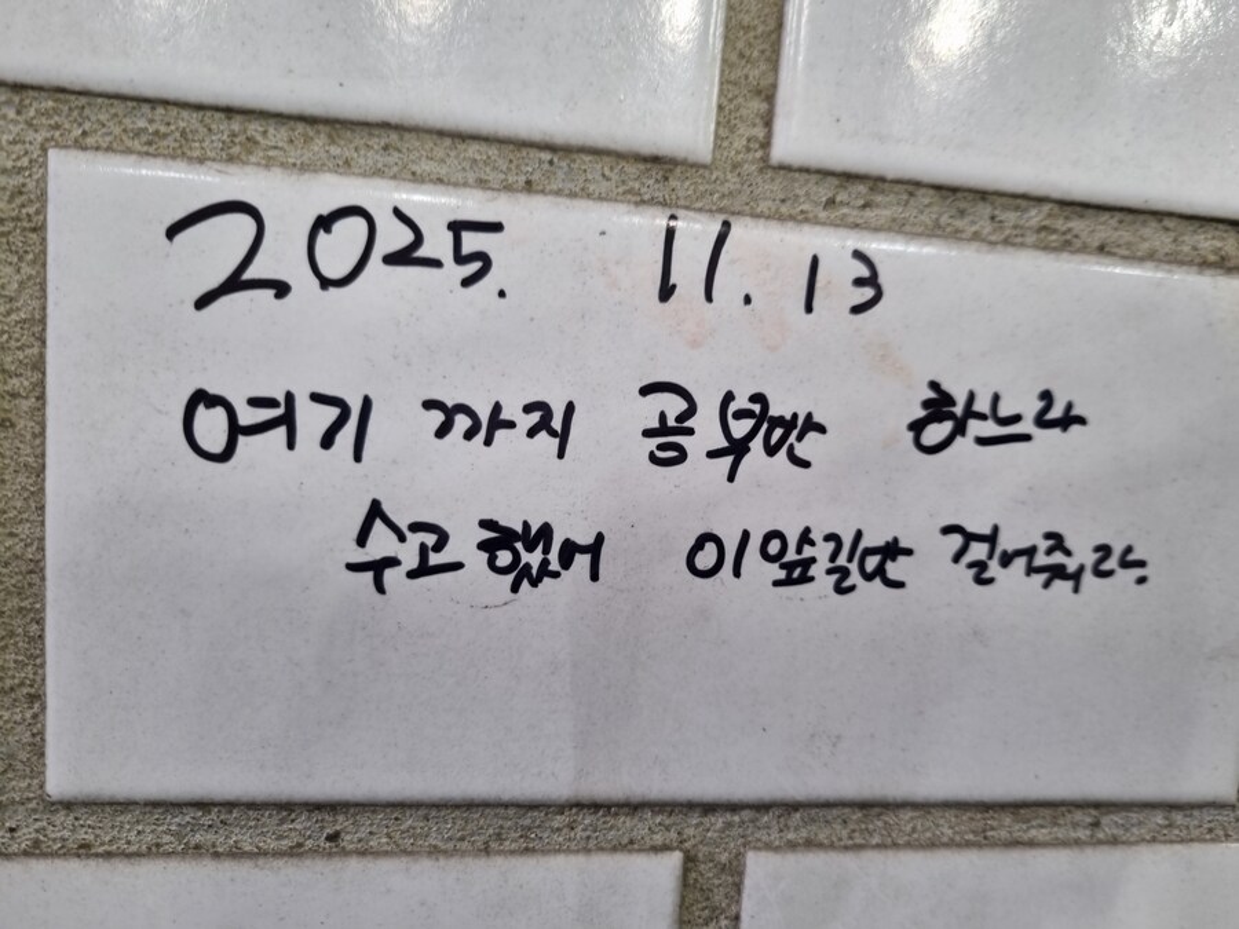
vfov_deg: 53.1
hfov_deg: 67.3
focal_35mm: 26
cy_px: 464
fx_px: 931
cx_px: 620
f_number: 1.8
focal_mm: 5.4
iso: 80
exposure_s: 1/120
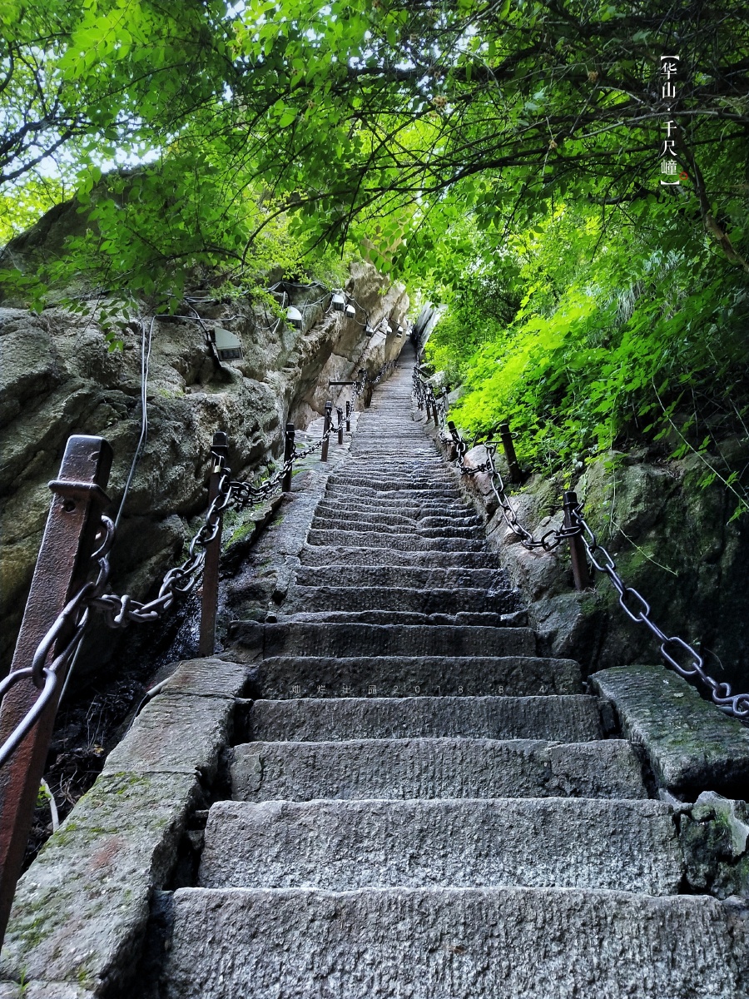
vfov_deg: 60.0
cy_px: 500
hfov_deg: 46.8
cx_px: 374
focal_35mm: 30
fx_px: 865
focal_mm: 3.95
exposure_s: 1/50
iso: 339
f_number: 1.8
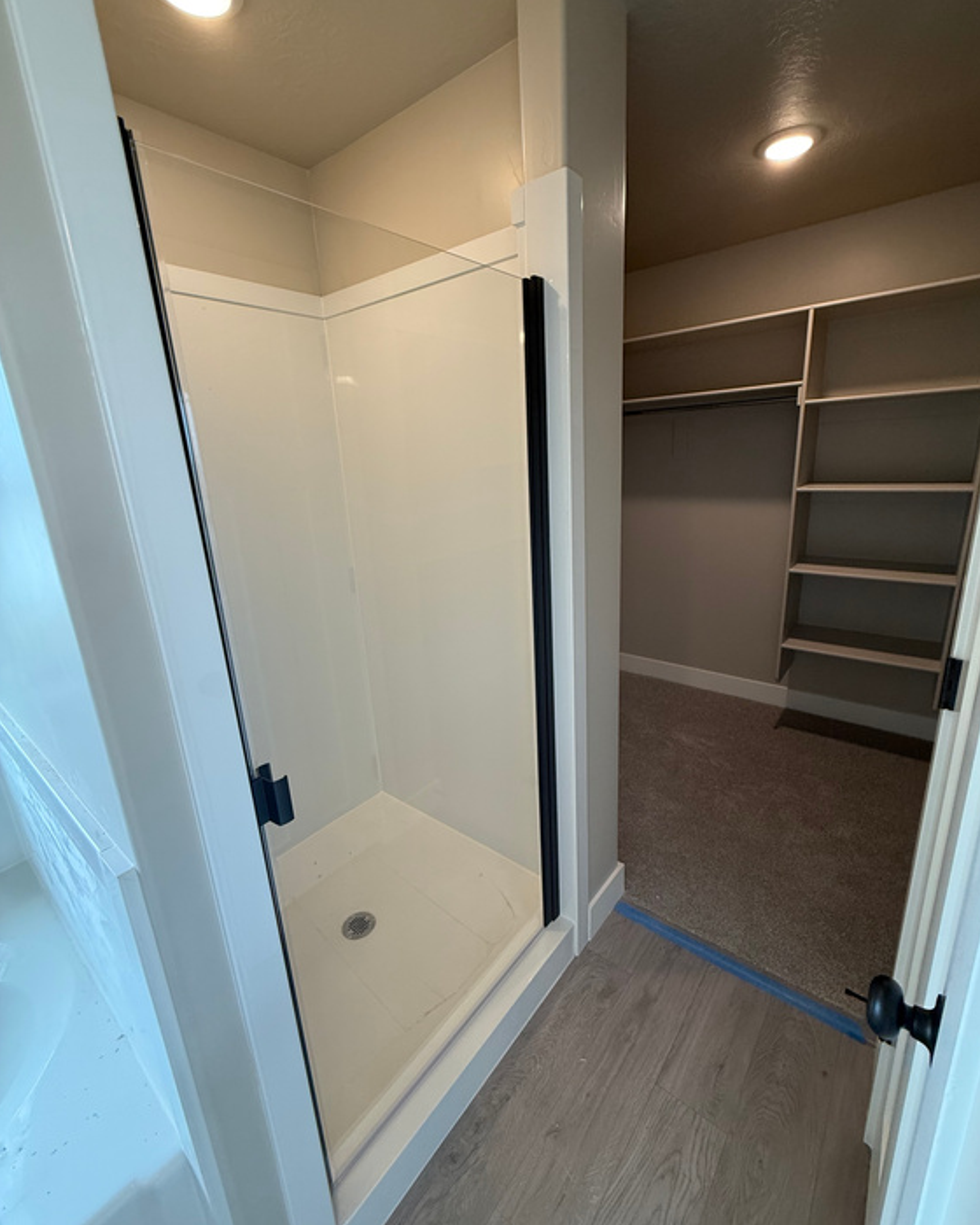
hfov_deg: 84.0
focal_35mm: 15
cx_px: 500
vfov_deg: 96.8
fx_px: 544
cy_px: 598
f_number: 2.2
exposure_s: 1/120
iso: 160
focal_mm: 2.22
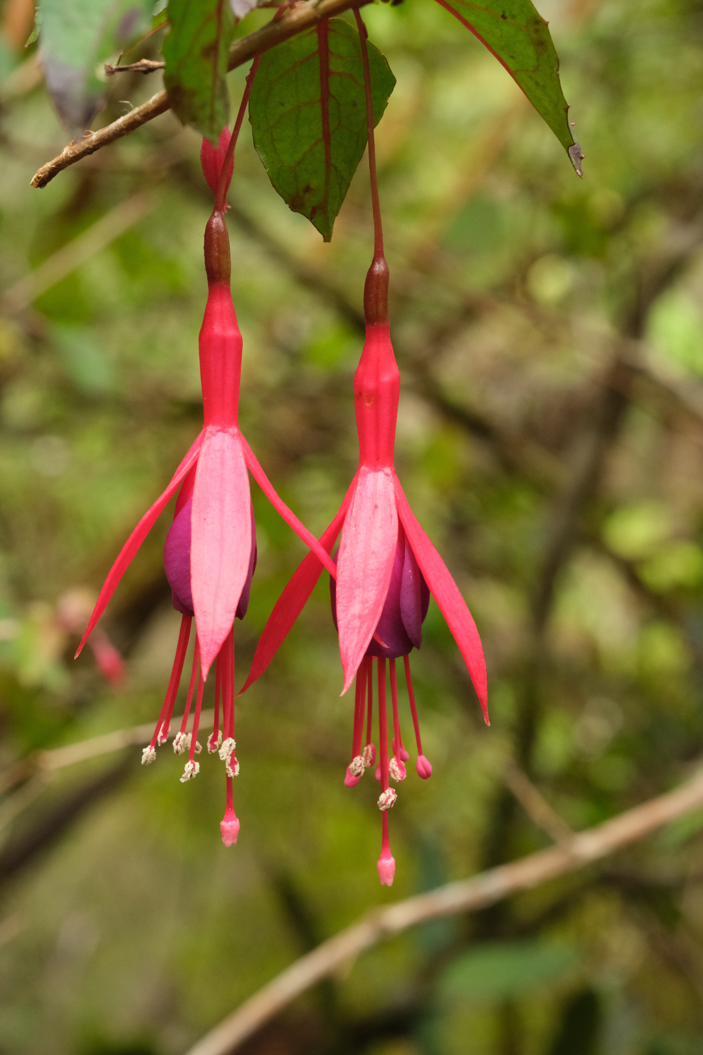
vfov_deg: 22.6
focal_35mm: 90
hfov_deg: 15.2
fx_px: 2636
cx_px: 352
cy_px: 528
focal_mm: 60
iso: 2500
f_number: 10
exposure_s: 1/180
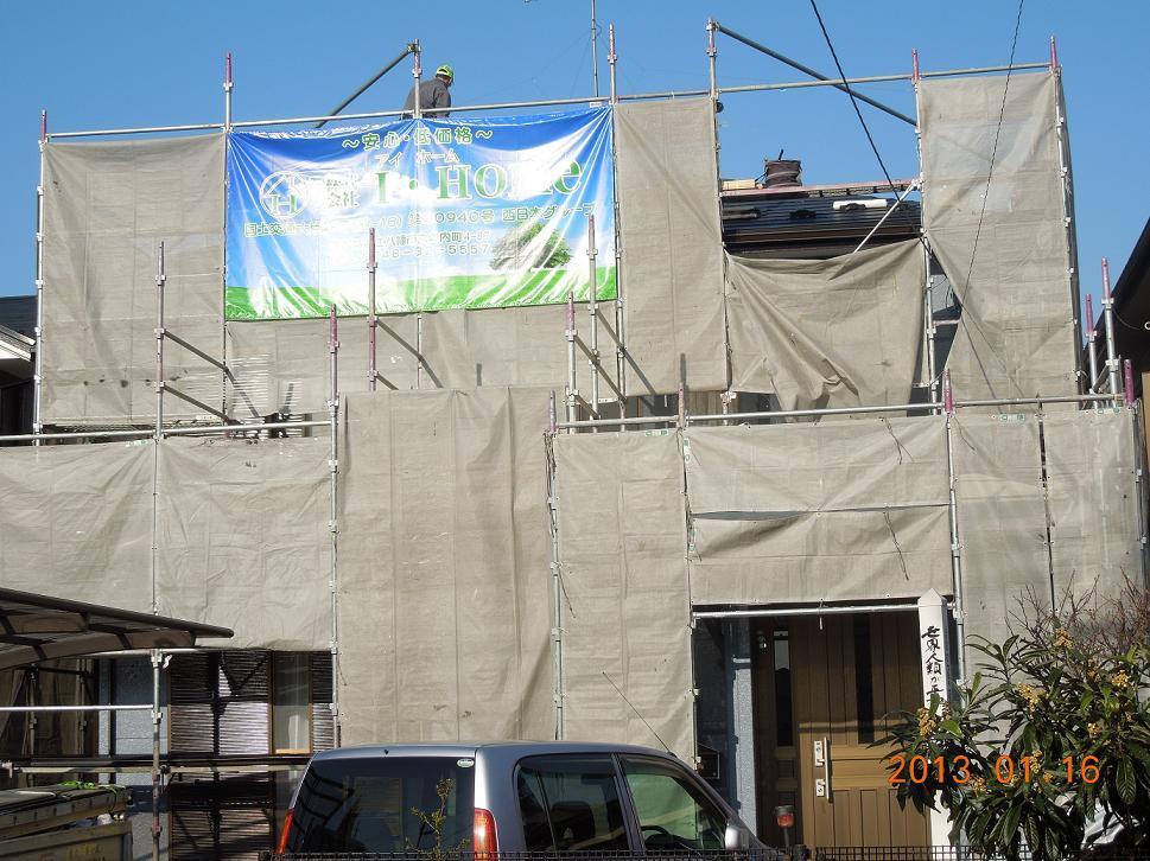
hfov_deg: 31.7
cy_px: 430
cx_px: 575
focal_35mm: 61
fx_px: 2026
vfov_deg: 24.0
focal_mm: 11
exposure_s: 1/800
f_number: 4.3
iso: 100
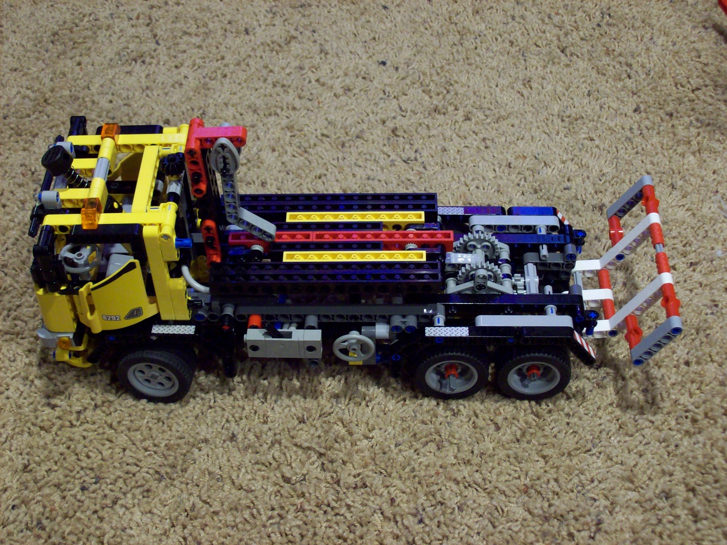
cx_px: 364
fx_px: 1176
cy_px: 272
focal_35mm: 56
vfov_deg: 26.1
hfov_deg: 34.4
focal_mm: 9.4
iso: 200
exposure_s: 1/8
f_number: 3.4
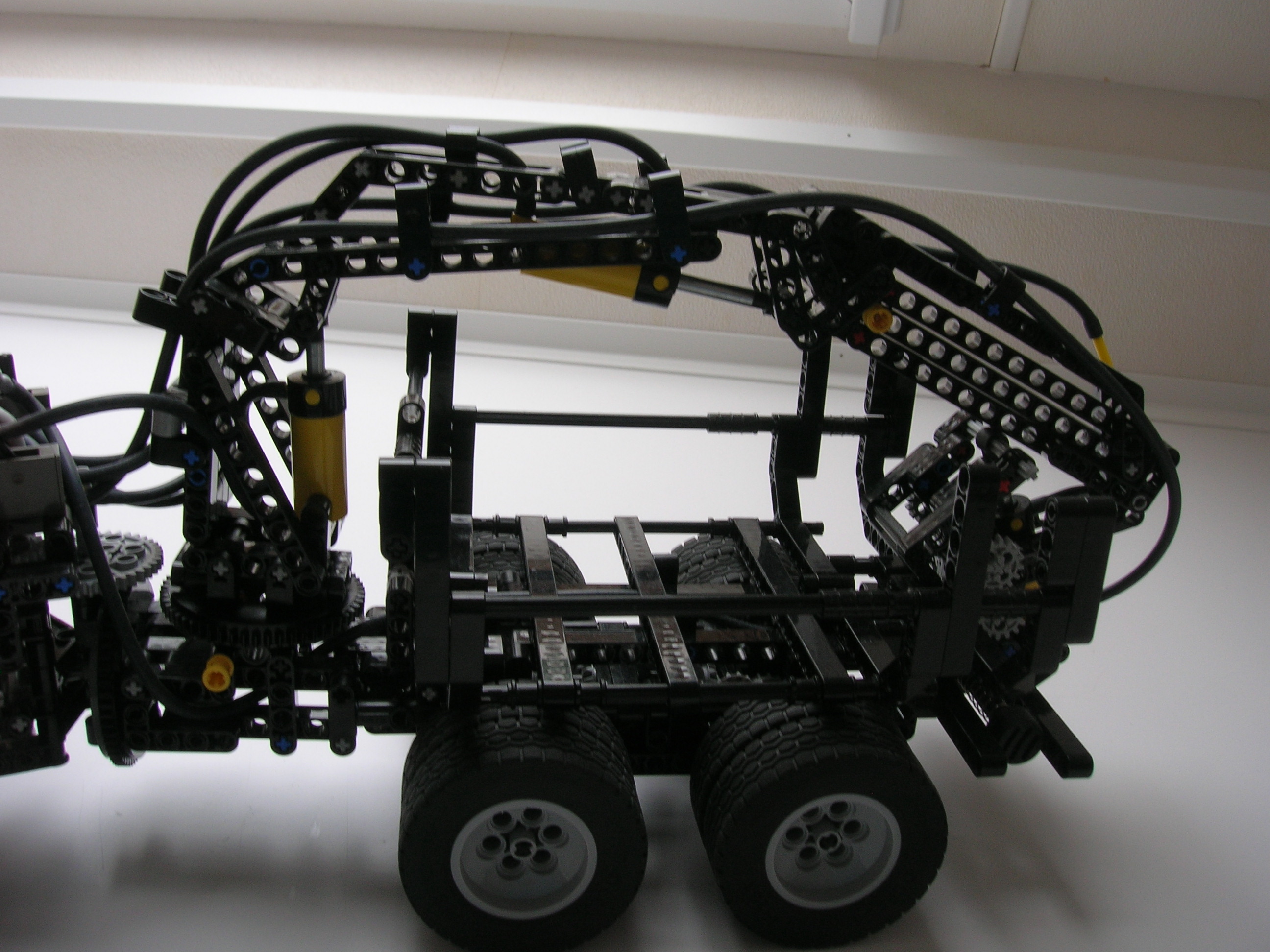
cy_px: 476
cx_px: 635
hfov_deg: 54.0
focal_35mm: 34
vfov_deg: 41.8
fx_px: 1247
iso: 50
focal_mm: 5.7
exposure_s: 1/53.5
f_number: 4.9
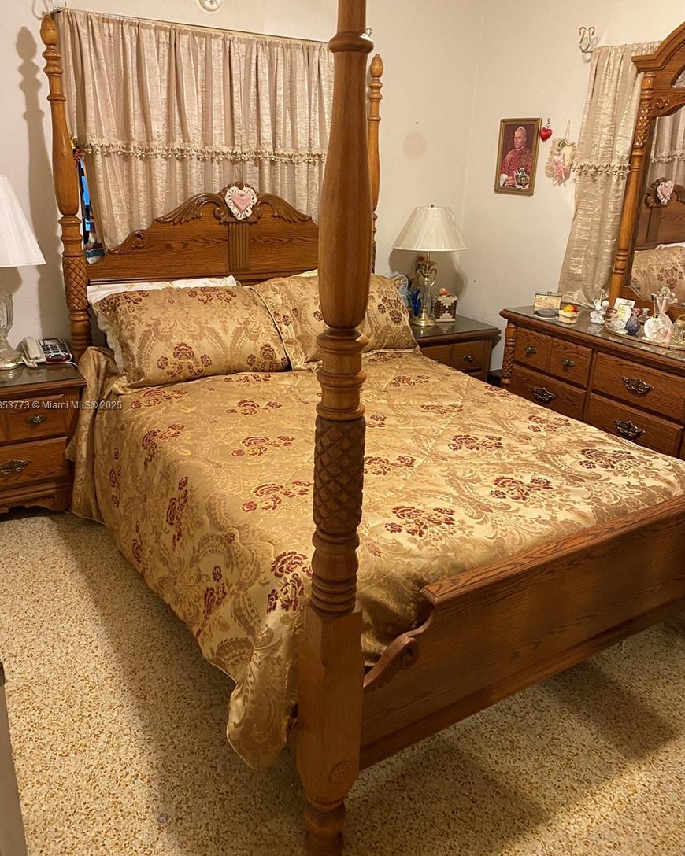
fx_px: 710
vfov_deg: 62.2
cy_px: 406
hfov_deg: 51.5
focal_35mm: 28
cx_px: 332
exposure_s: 1/40
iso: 500
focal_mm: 4.25
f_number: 1.8
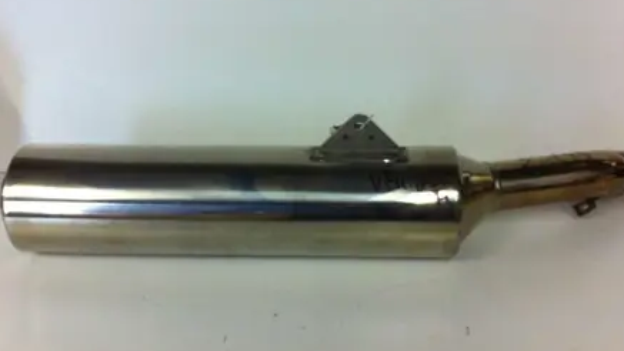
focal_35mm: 42
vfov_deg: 28.2
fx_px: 695
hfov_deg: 48.3
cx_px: 327
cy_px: 121
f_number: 2.8
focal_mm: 3.85
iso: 125
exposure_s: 1/15
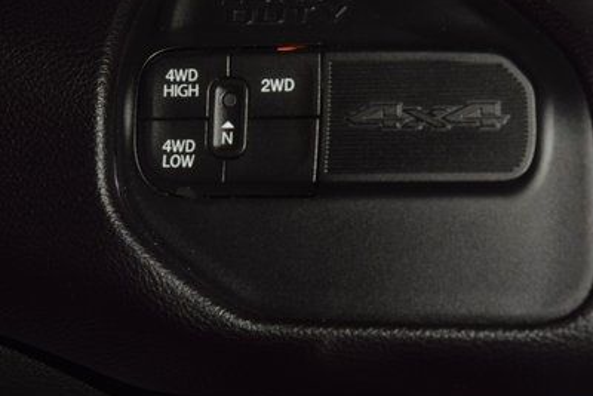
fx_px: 2768
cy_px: 112
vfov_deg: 8.2
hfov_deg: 12.2
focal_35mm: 168
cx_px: 332
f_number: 8
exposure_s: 1/125
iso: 100
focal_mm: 70
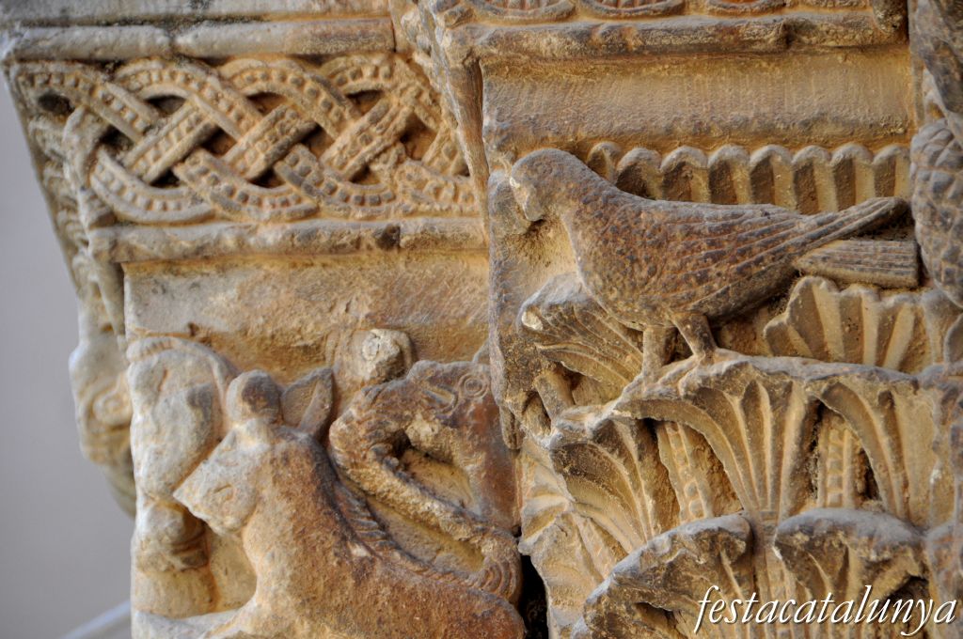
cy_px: 320
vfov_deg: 4.6
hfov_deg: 6.9
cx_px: 482
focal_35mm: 300
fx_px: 8015
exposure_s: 1/250
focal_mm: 200
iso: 500
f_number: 5.6
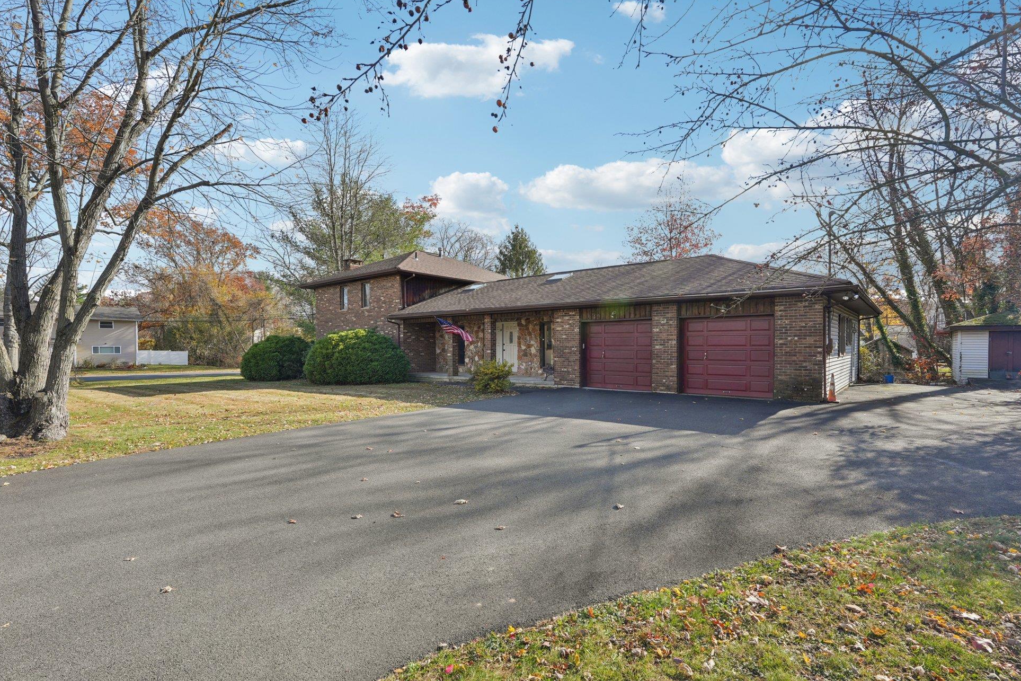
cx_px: 538
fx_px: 482
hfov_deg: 93.2
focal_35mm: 17
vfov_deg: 70.4
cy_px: 356
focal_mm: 16
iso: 100
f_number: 9
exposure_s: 1/100
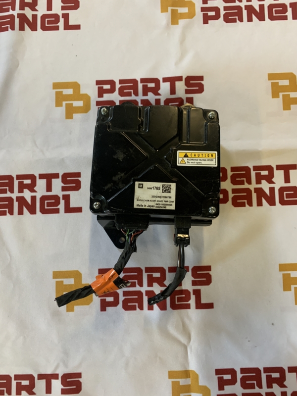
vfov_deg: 67.3
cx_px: 148
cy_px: 198
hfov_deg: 53.1
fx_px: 297
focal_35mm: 26
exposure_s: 1/60
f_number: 1.8
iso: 250
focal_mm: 4.25
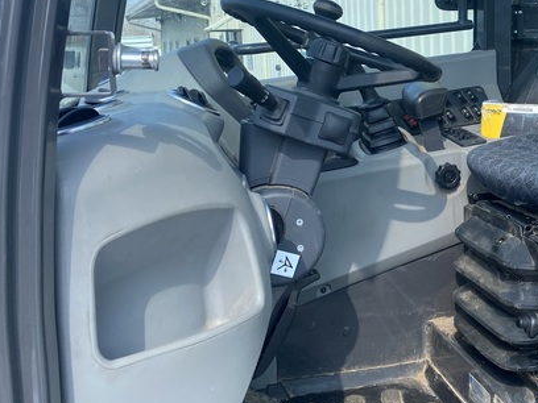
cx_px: 450
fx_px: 793
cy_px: 109
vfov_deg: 28.2
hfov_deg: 35.9
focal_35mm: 51
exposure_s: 1/1182
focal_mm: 4.25
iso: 32
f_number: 1.8
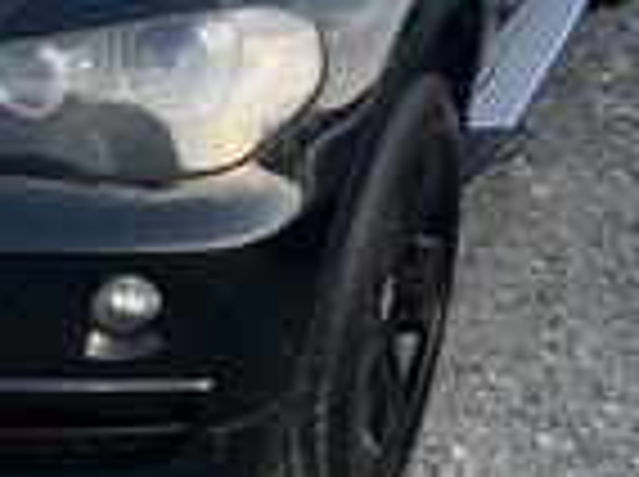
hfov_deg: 28.5
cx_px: 81
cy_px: 63
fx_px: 1216
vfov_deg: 21.8
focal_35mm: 66
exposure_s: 1/416
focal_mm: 5.7
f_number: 1.5
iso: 50
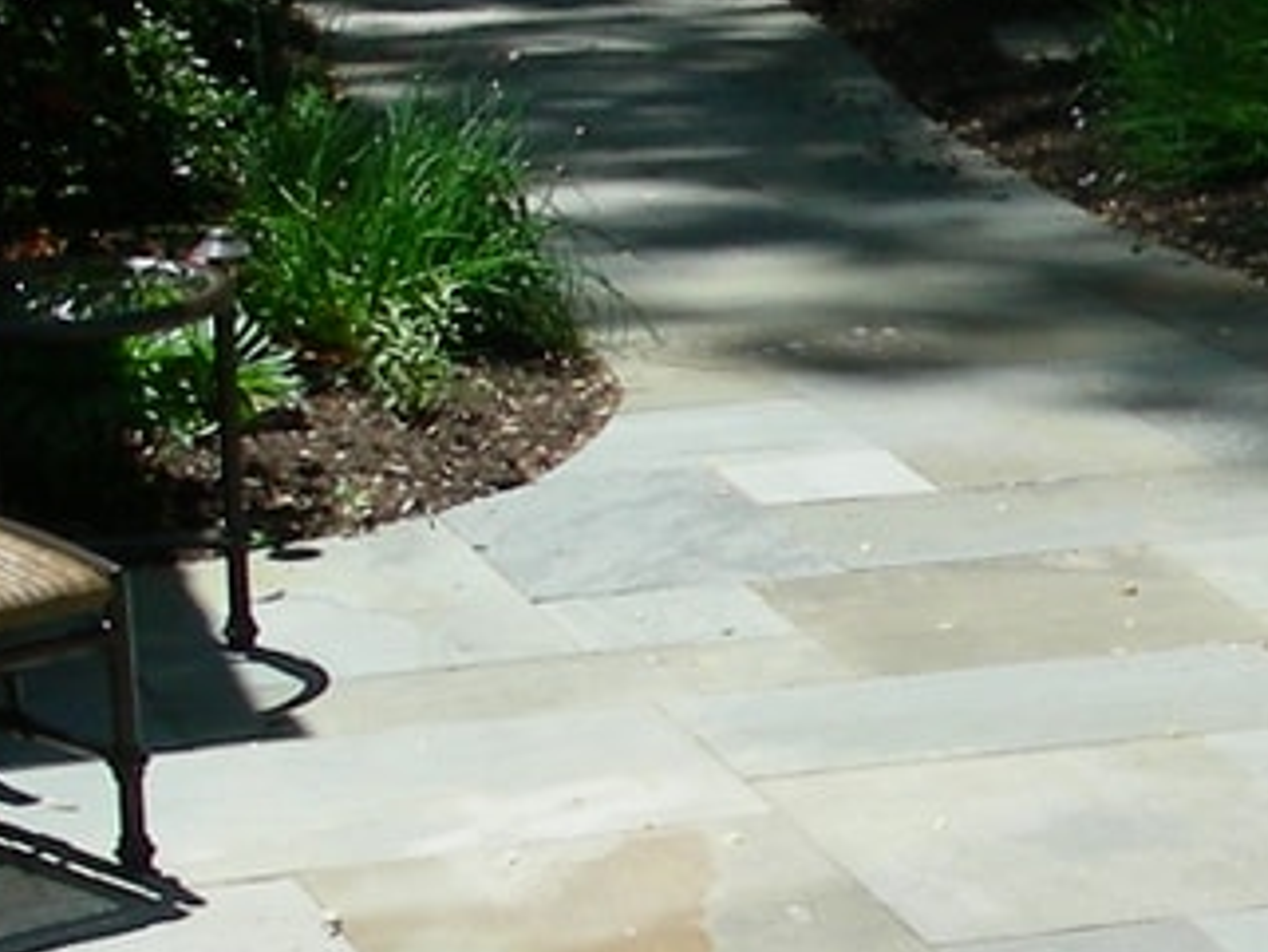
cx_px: 1942
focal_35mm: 158
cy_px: 498
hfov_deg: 11.9
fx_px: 5790
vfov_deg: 9.4
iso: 50
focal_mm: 6.3
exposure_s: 1/451
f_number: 5.6
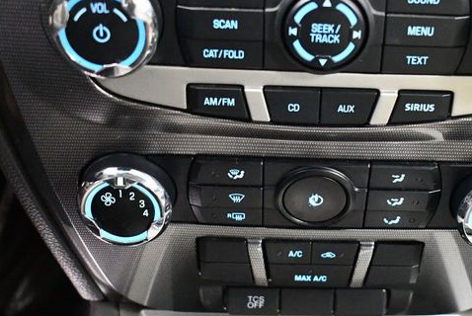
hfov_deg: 29.8
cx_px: 315
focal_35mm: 67
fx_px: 880
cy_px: 195
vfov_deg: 20.3
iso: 10000
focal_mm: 25
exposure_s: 1/60
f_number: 4
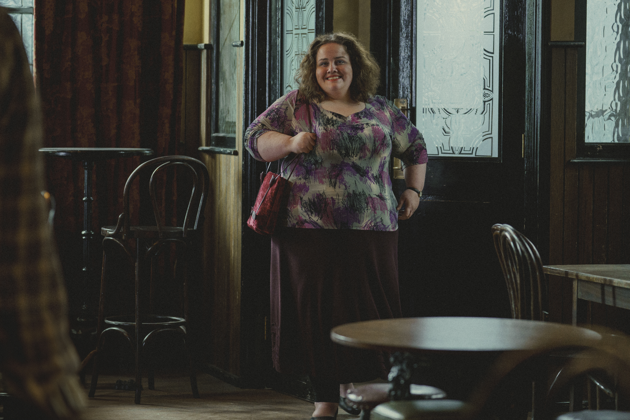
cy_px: 210
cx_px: 315
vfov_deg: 12.6
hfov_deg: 18.8
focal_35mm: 109
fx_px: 1907
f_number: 2.8
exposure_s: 1/160
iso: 3200
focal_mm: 109
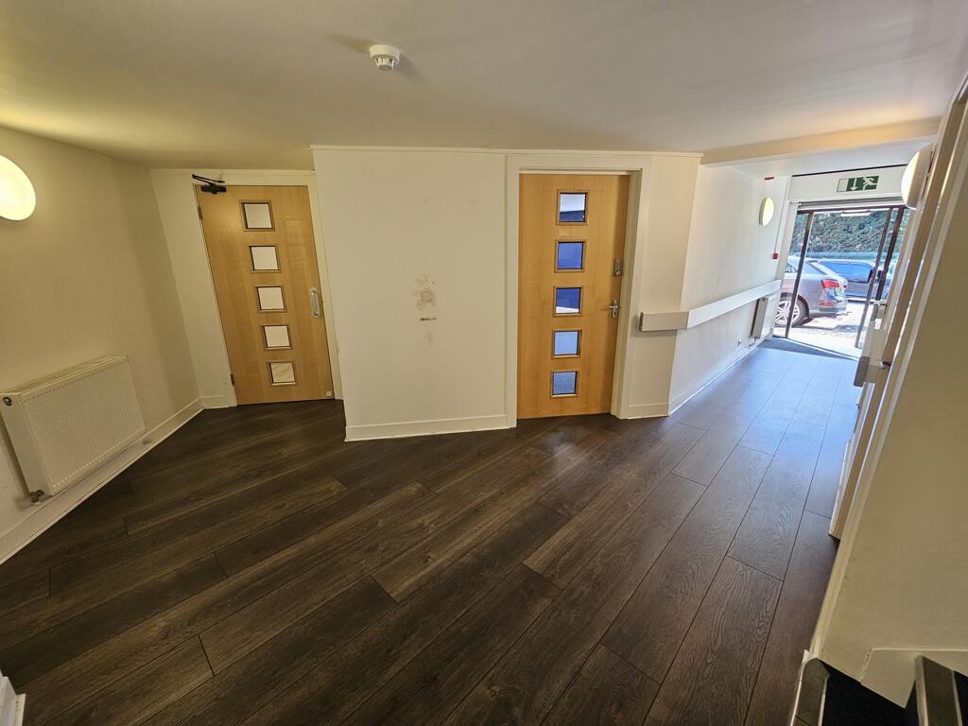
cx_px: 484
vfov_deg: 89.9
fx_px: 364
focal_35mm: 13
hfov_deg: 106.2
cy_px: 363
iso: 160
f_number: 2.2
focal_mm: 2.2
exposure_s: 1/50
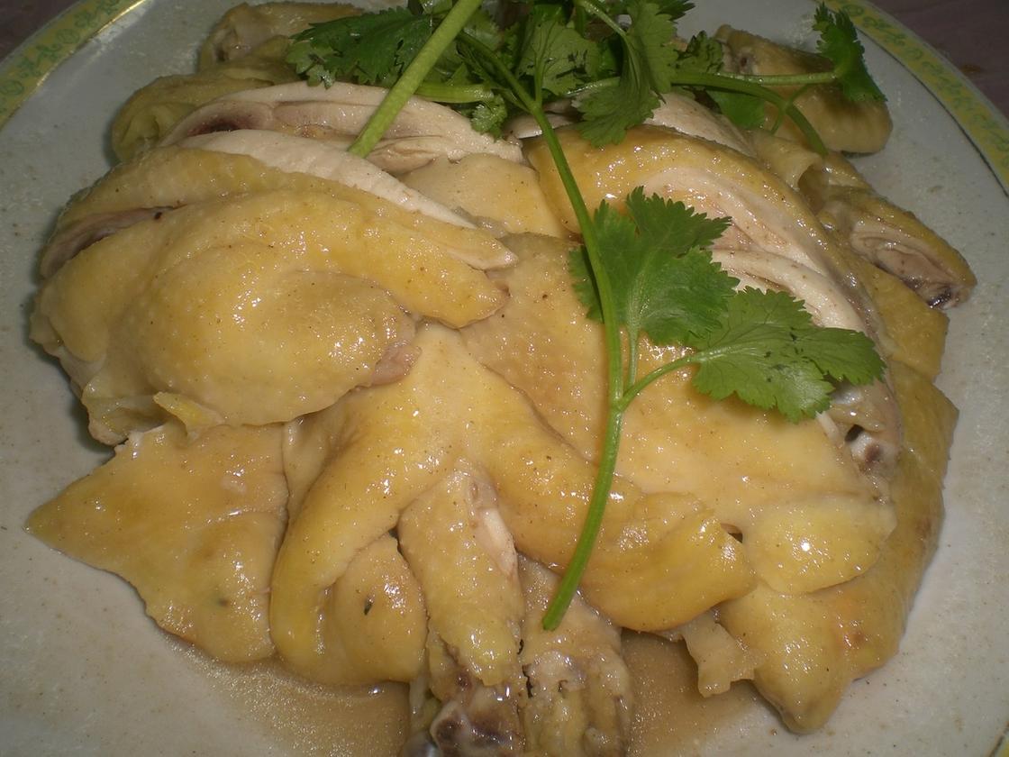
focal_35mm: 38
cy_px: 378
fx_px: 1108
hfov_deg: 49.0
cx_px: 504
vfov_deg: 37.7
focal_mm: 6.3
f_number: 4.4
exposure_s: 1/60
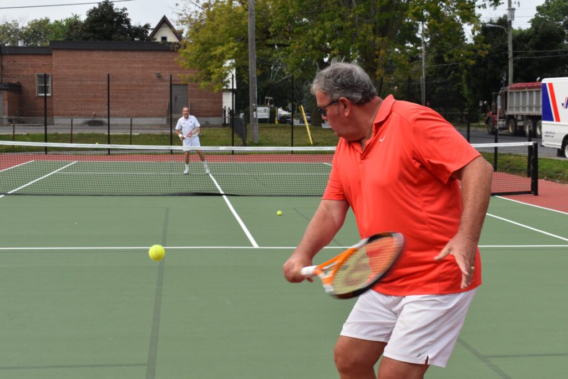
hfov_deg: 38.9
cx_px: 284
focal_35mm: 51
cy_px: 190
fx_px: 805
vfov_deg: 26.5
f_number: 9
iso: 200
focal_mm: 34
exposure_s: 1/320
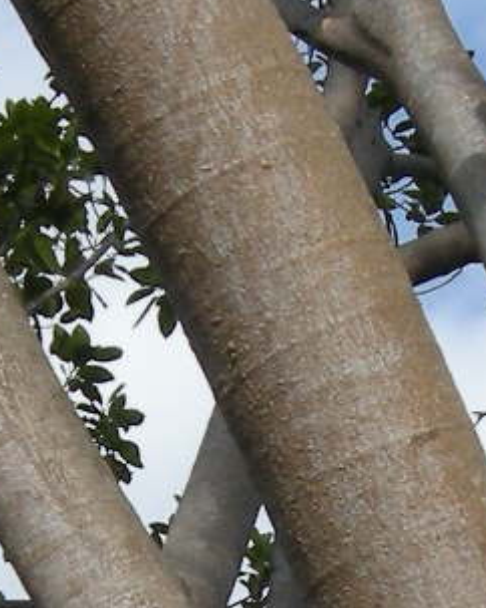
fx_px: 4877
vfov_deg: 7.1
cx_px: 203
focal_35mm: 271
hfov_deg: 5.7
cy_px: 787
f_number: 5.4
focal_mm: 7.5
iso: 64
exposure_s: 1/223
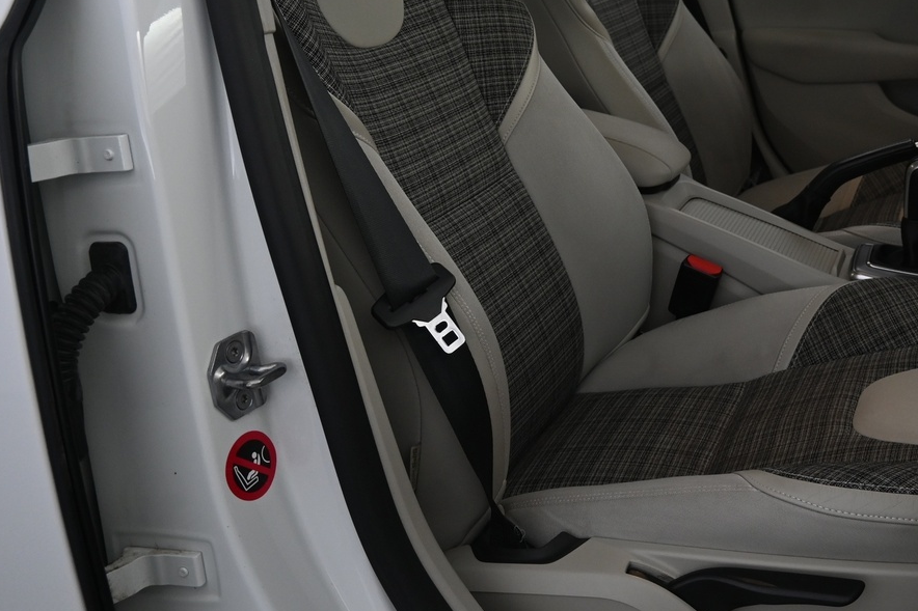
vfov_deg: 30.1
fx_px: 1122
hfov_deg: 43.4
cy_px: 165
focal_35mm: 44
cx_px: 663
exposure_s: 1/50
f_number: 3.5
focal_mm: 16
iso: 500
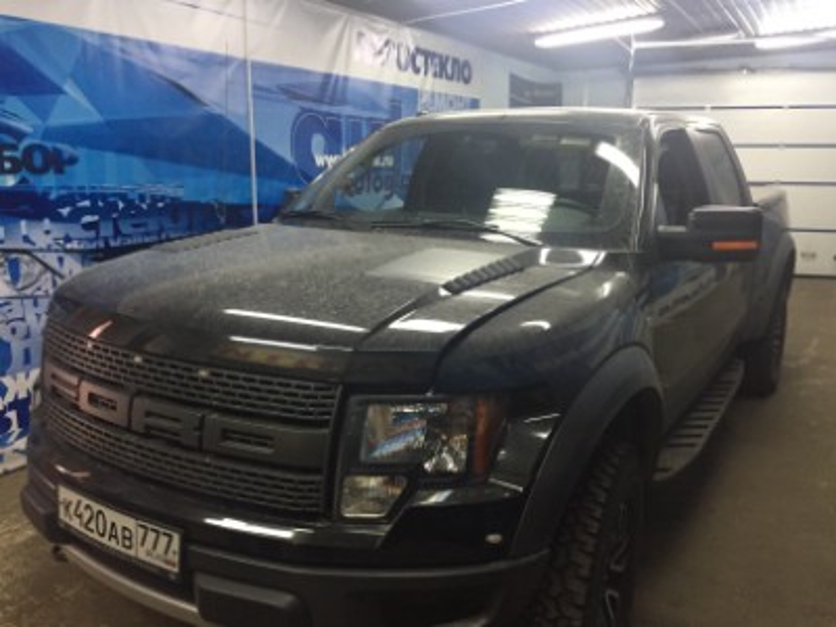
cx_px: 418
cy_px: 314
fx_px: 700
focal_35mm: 29
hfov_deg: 61.7
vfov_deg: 48.2
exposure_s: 1/33
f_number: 2.2
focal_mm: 4.15
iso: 200
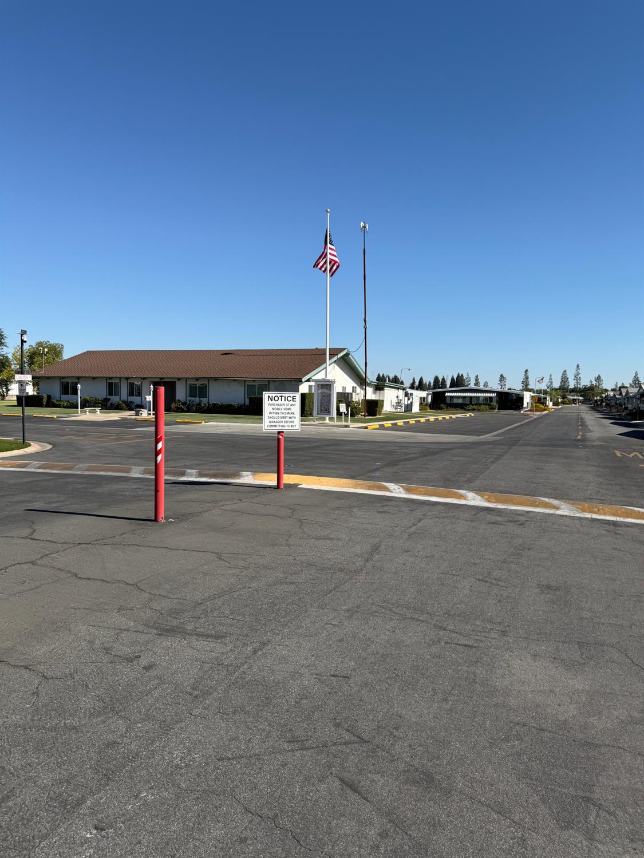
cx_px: 322
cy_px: 429
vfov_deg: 71.6
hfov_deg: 56.8
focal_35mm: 24
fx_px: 595
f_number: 1.78
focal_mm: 6.76
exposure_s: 1/5319
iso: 80
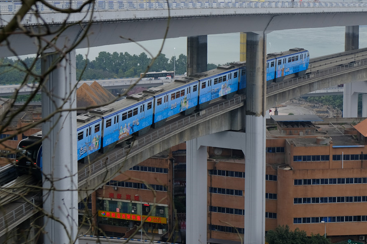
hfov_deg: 24.0
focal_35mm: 83
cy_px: 48
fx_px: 846
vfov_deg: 16.3
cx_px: 302
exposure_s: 1/150
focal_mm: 32.9
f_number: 5.6
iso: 200
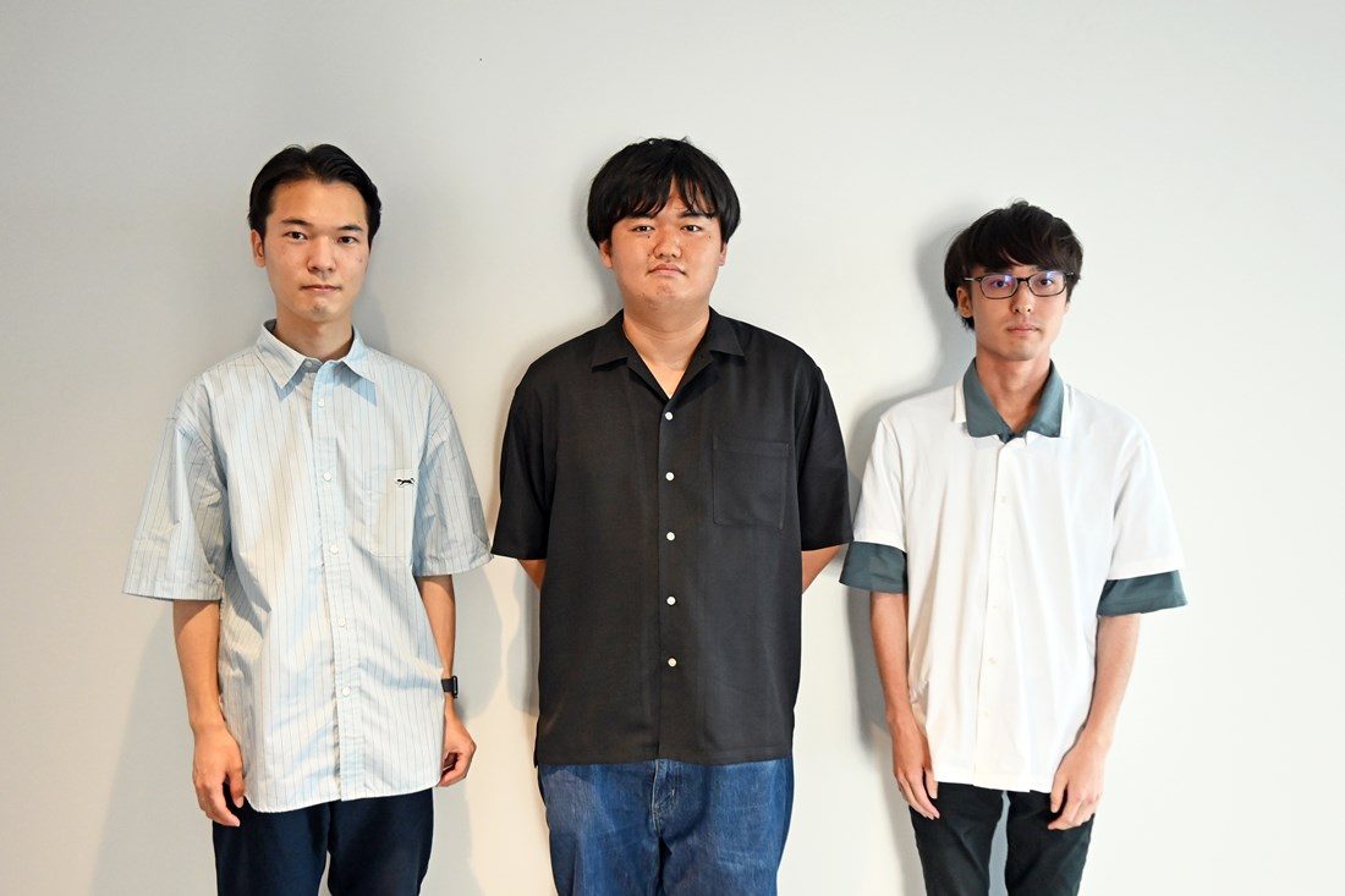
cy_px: 448
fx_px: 1037
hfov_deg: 66.0
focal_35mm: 28
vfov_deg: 46.8
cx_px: 672
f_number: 3.8
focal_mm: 18.5
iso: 1100
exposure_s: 1/125
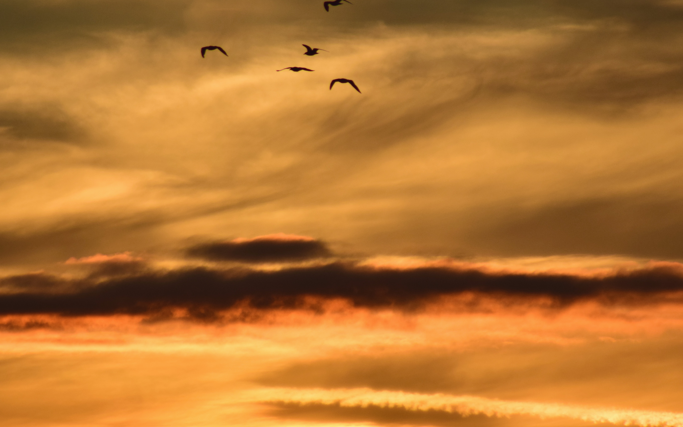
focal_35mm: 629
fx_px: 11708
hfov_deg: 3.3
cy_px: 181
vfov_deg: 2.1
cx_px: 312
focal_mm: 300
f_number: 6.3
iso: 360
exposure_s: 1/4000
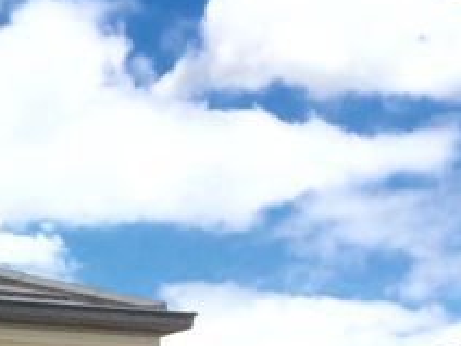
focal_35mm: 123
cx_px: -365
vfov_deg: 11.1
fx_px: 1638
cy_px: 652
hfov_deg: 14.2
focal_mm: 4.15
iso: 32
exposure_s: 1/2564
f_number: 2.2
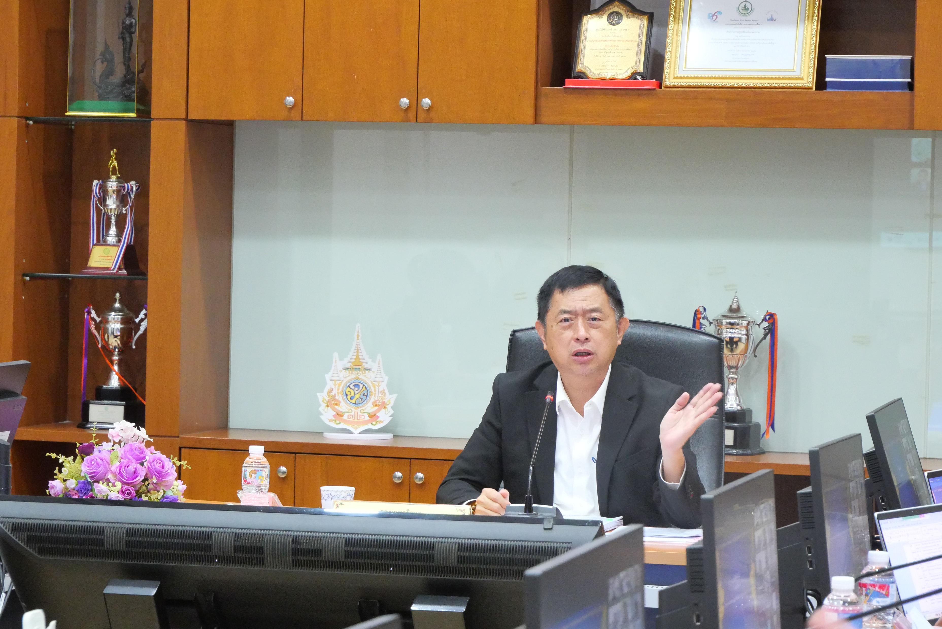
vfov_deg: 11.1
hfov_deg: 16.5
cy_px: 314
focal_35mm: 124
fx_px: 3247
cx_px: 471
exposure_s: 1/15
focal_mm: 60
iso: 3200
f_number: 5.6
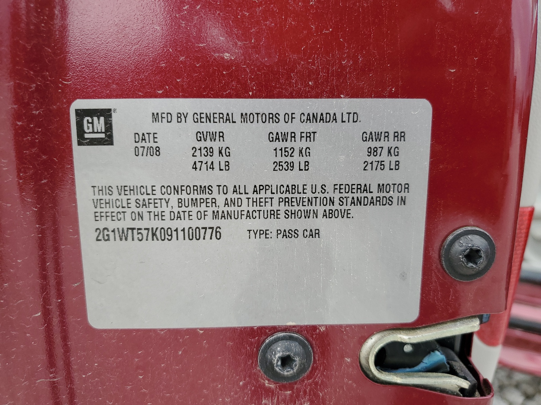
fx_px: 406
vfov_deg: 53.1
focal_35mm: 26
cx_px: 270
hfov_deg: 67.3
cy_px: 202
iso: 50
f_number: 1.5
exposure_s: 1/370
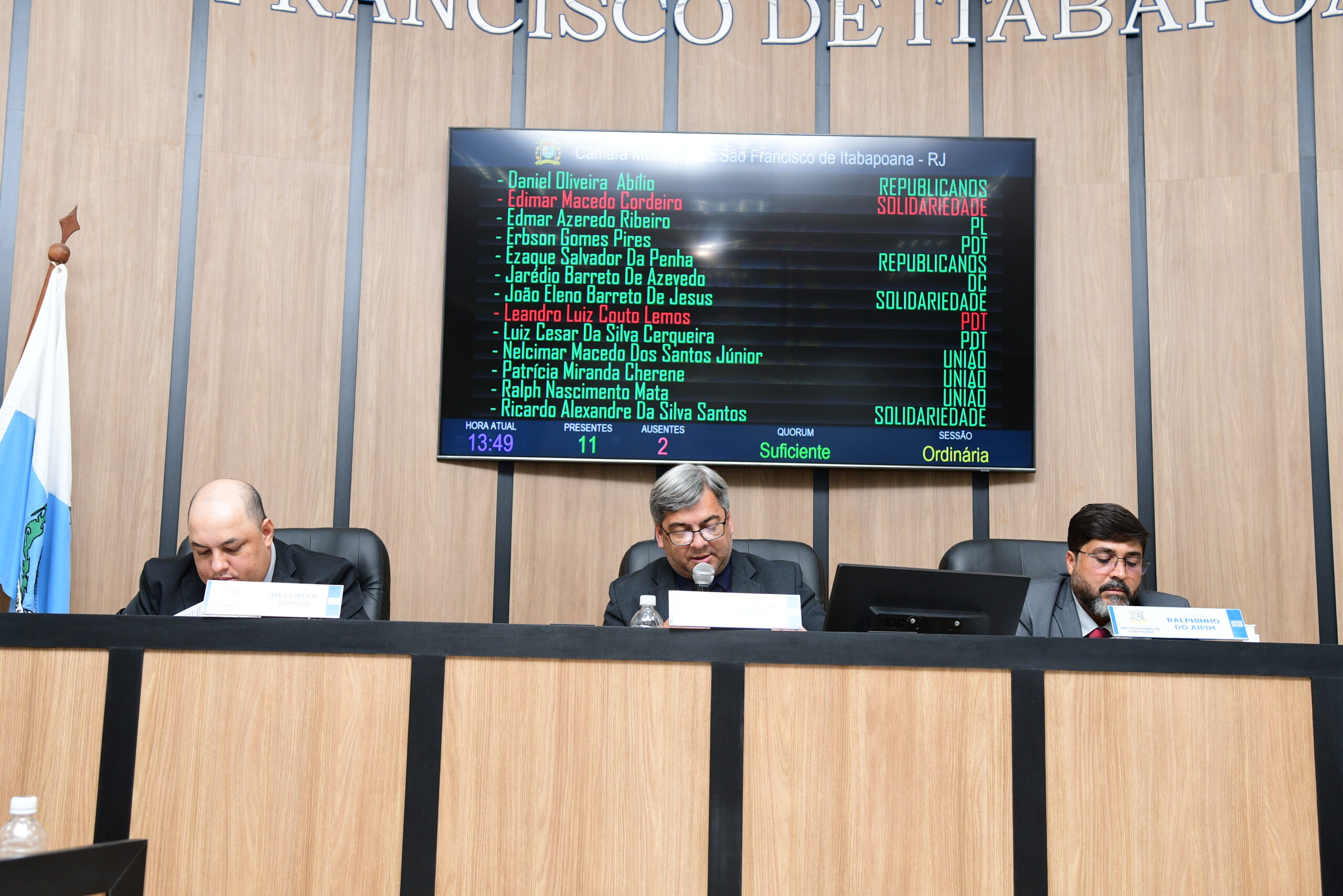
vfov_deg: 34.2
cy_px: 448
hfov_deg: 49.6
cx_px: 672
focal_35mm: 39
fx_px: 1455
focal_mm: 26
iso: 560
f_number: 3.2
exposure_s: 1/160
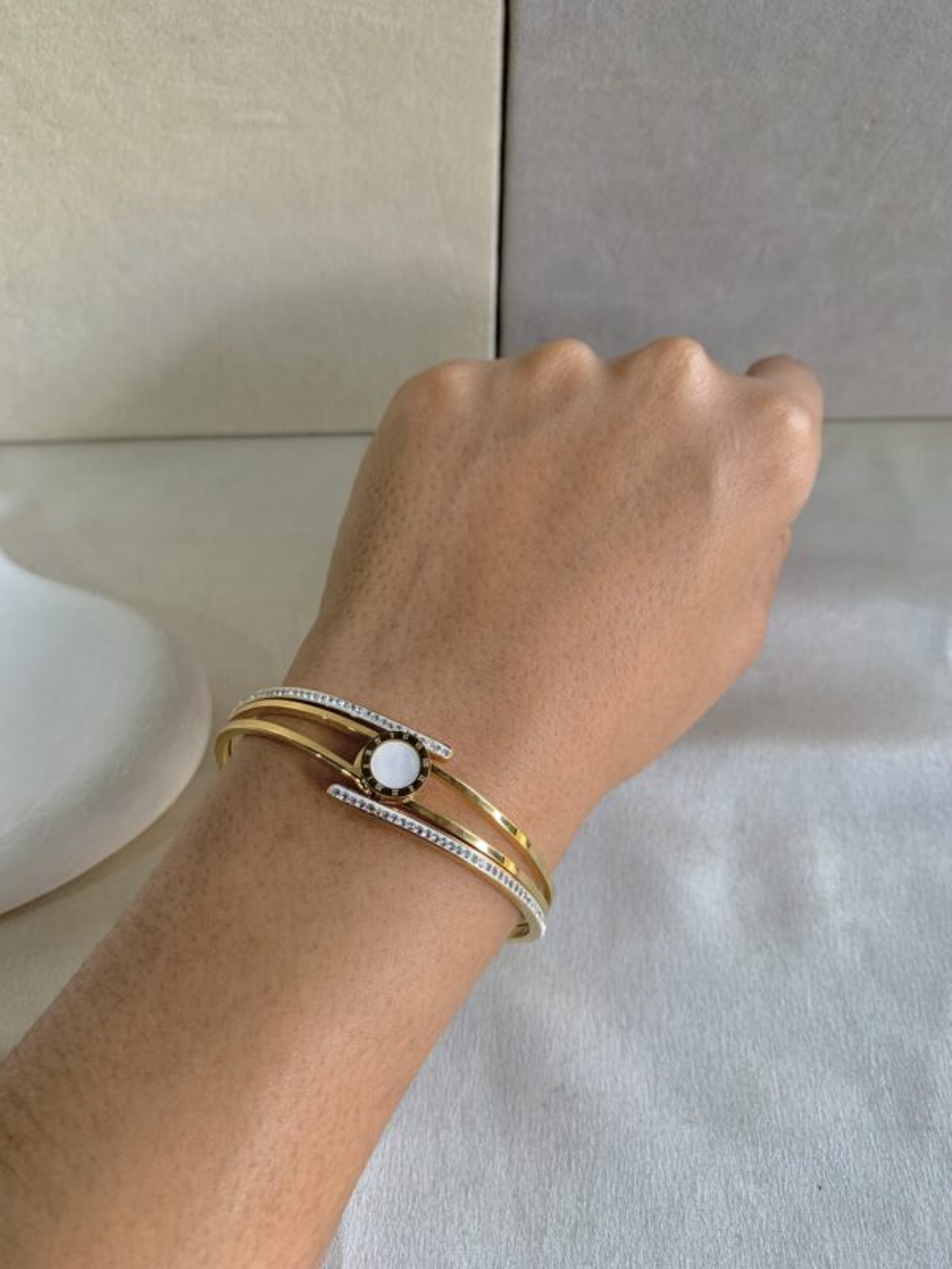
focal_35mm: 26
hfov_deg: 53.1
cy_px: 634
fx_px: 953
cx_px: 476
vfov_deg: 67.3
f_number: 1.8
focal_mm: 4.25
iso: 64
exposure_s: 1/100
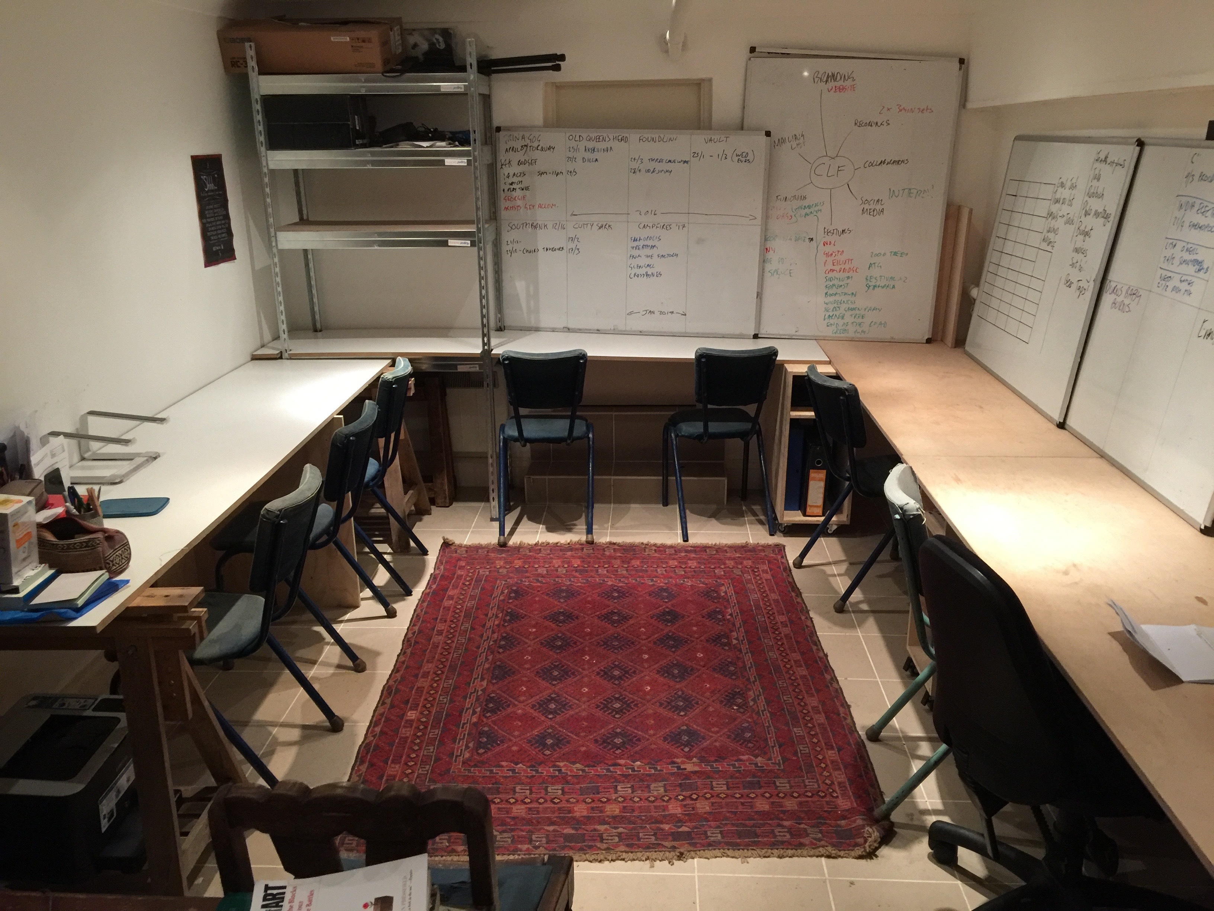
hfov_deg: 61.7
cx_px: 607
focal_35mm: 29
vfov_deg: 48.2
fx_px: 1017
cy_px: 456
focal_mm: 4.15
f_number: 2.2
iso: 160
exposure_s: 1/17
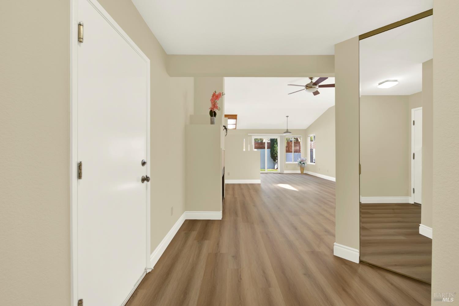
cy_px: 153
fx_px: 179
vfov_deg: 81.3
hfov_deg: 104.2
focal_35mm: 14
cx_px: 230
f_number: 14
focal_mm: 14
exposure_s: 1/6
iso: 100
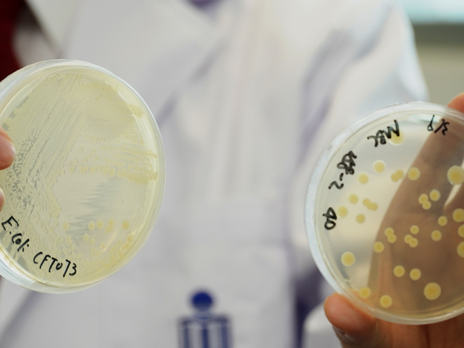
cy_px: 151
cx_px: 207
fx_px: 3804
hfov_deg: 7.0
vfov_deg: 5.2
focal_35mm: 284
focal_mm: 123
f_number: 5.6
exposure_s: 1/100
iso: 1000
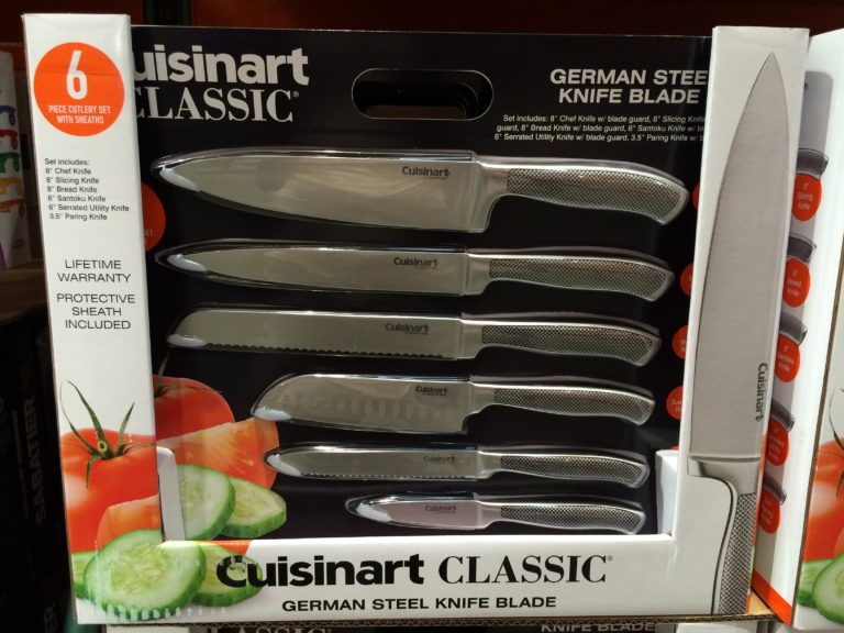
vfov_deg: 48.2
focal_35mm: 29
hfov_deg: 61.7
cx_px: 422
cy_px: 316
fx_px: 707
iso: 200
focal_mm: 4.15
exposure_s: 1/30
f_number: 2.2
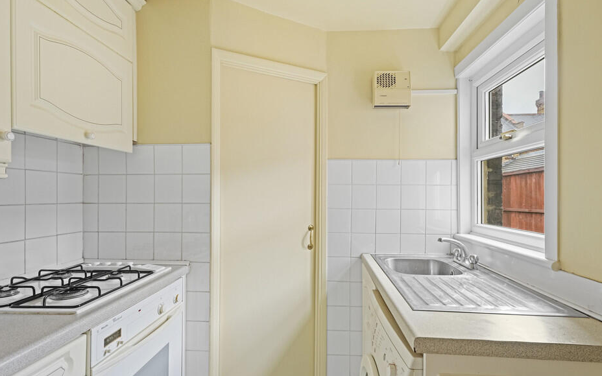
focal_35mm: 18
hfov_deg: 89.7
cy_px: 194
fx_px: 303
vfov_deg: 63.7
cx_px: 309
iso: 800
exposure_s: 1/6
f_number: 7.1
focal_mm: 16.4
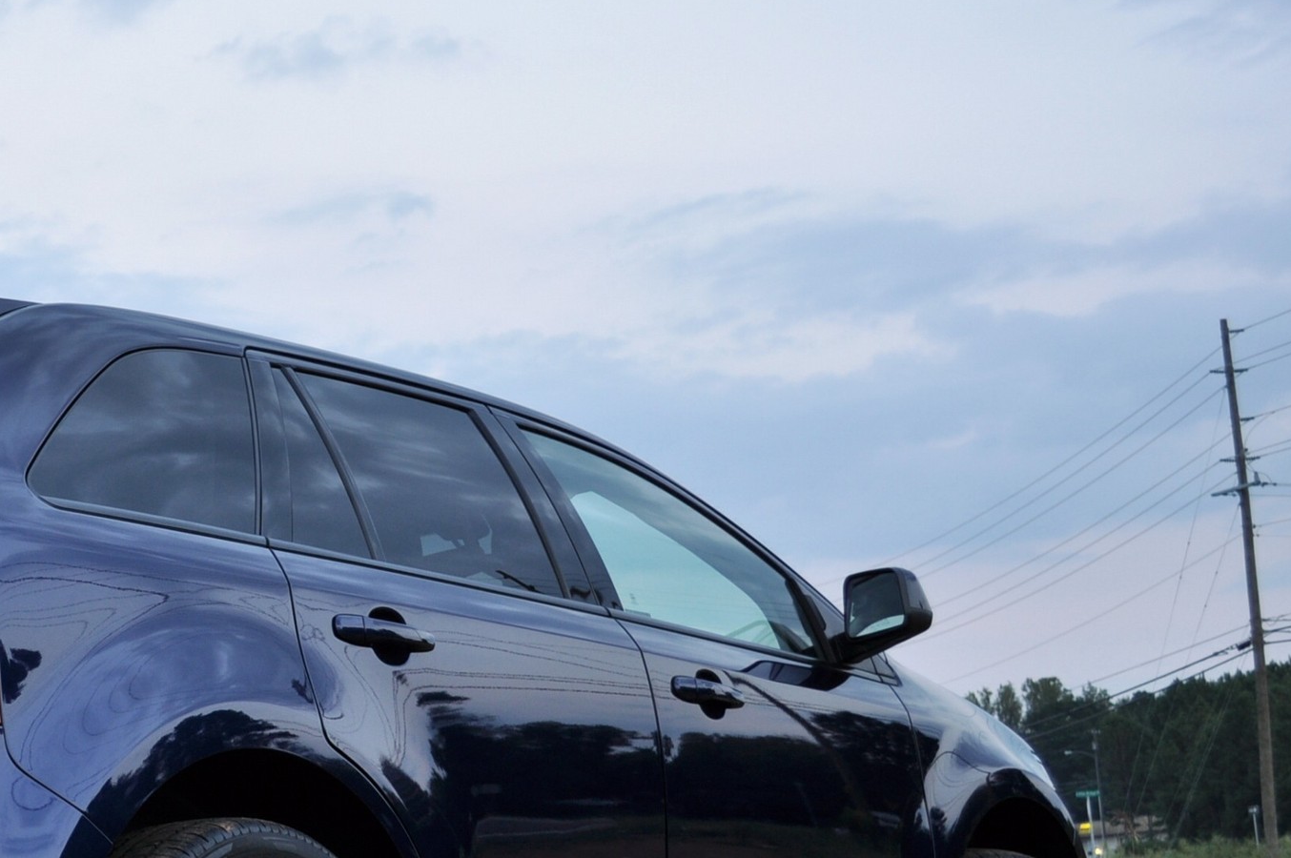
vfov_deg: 18.8
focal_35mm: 72
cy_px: 597
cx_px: 168
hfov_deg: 27.3
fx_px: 2579
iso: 200
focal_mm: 26
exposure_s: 1/25
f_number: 4.2
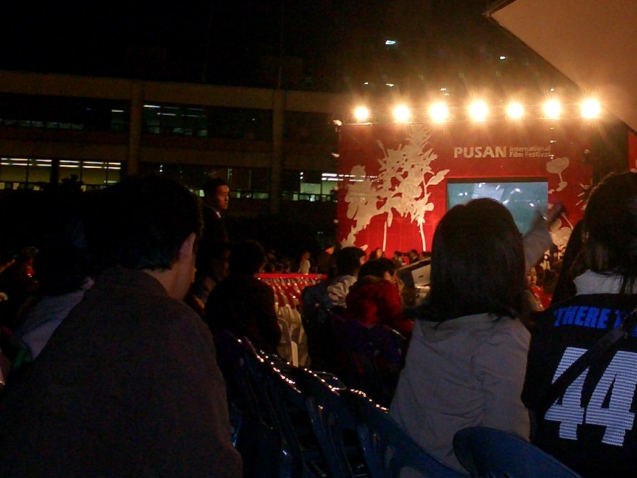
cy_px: 140
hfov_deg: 32.8
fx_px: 1067
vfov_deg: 25.0
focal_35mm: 58
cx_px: 457
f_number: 3.5
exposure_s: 1/40
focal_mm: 5.6
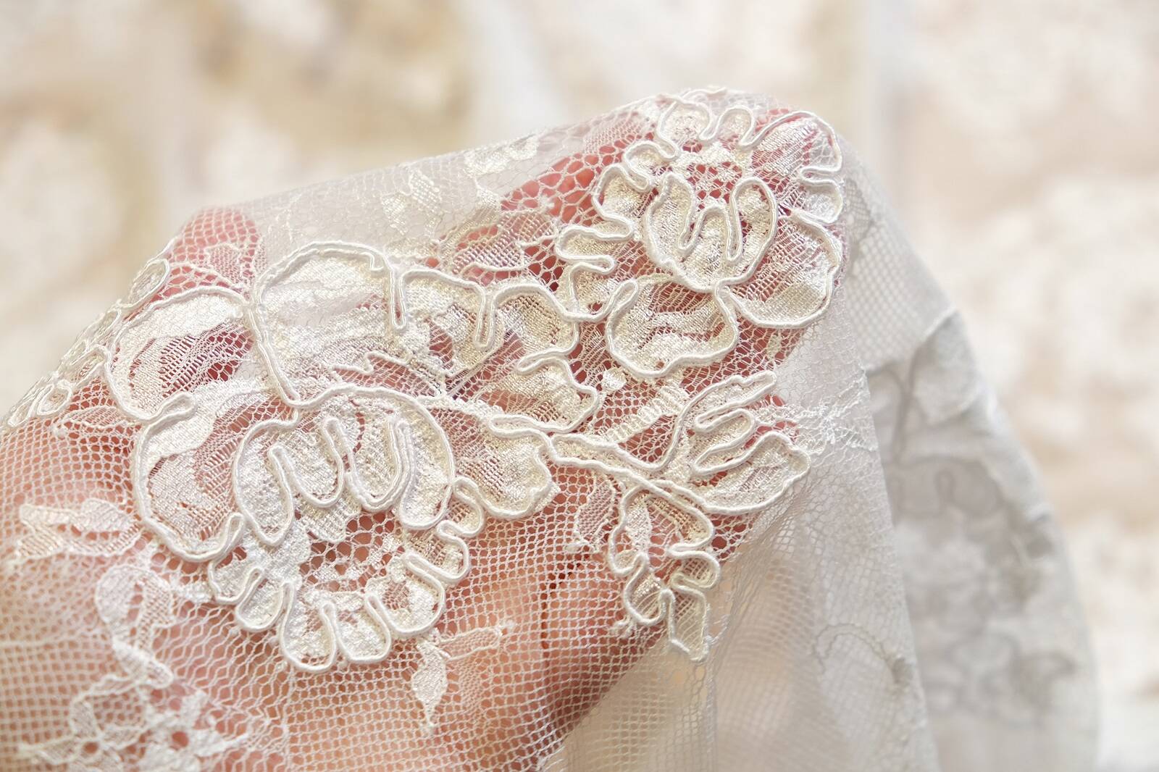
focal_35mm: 69
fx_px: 2221
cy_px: 386
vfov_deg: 19.7
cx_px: 580
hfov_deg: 29.2
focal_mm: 46.3
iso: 200
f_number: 4.5
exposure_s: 1/125
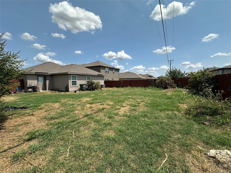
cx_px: 116
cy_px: 86
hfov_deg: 102.1
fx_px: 93
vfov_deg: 85.7
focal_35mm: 14
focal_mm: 2.22
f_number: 2.2
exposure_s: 1/2212
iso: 50
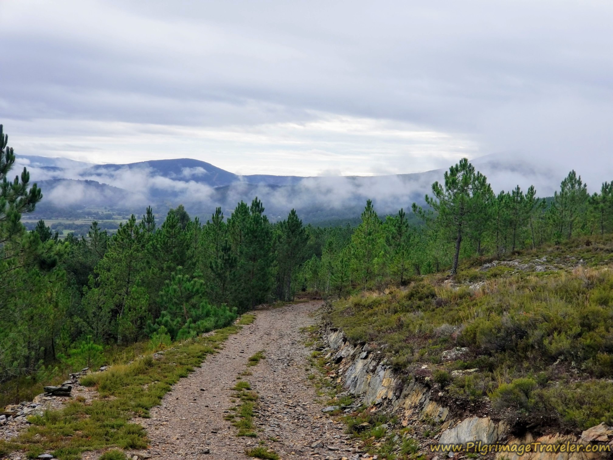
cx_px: 306
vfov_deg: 28.0
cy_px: 230
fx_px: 921
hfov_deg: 36.8
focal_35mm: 52
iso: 25
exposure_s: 1/208
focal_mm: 6
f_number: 2.4
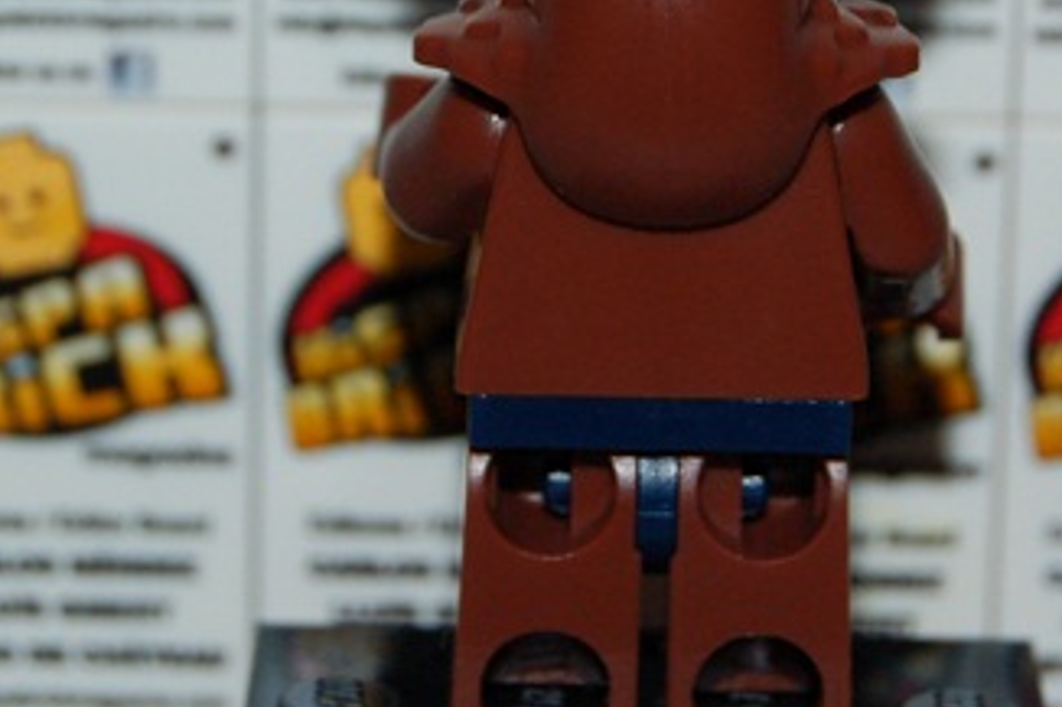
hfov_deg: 10.2
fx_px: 5962
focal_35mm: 202
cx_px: 665
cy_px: 108
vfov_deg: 6.8
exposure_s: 1/60
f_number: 5.6
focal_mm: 55
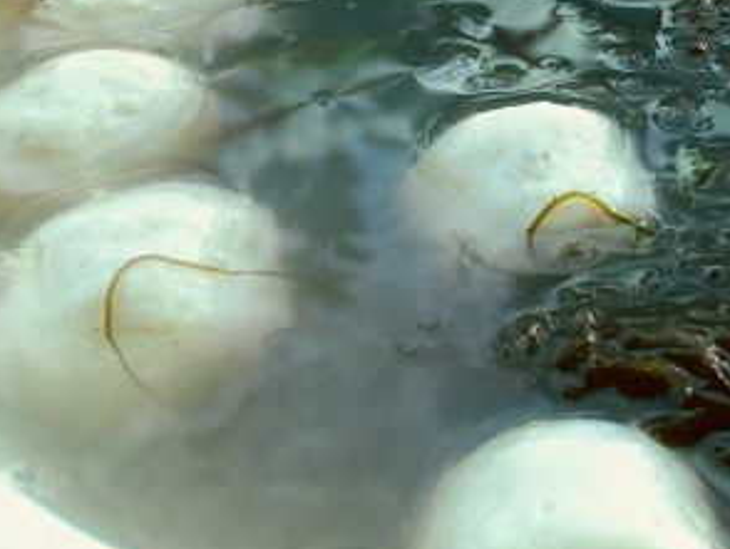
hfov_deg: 26.6
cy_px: 86
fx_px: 1456
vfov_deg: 21.0
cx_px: 730
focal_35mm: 69
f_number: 2.2
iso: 40
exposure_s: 1/100
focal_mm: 4.15
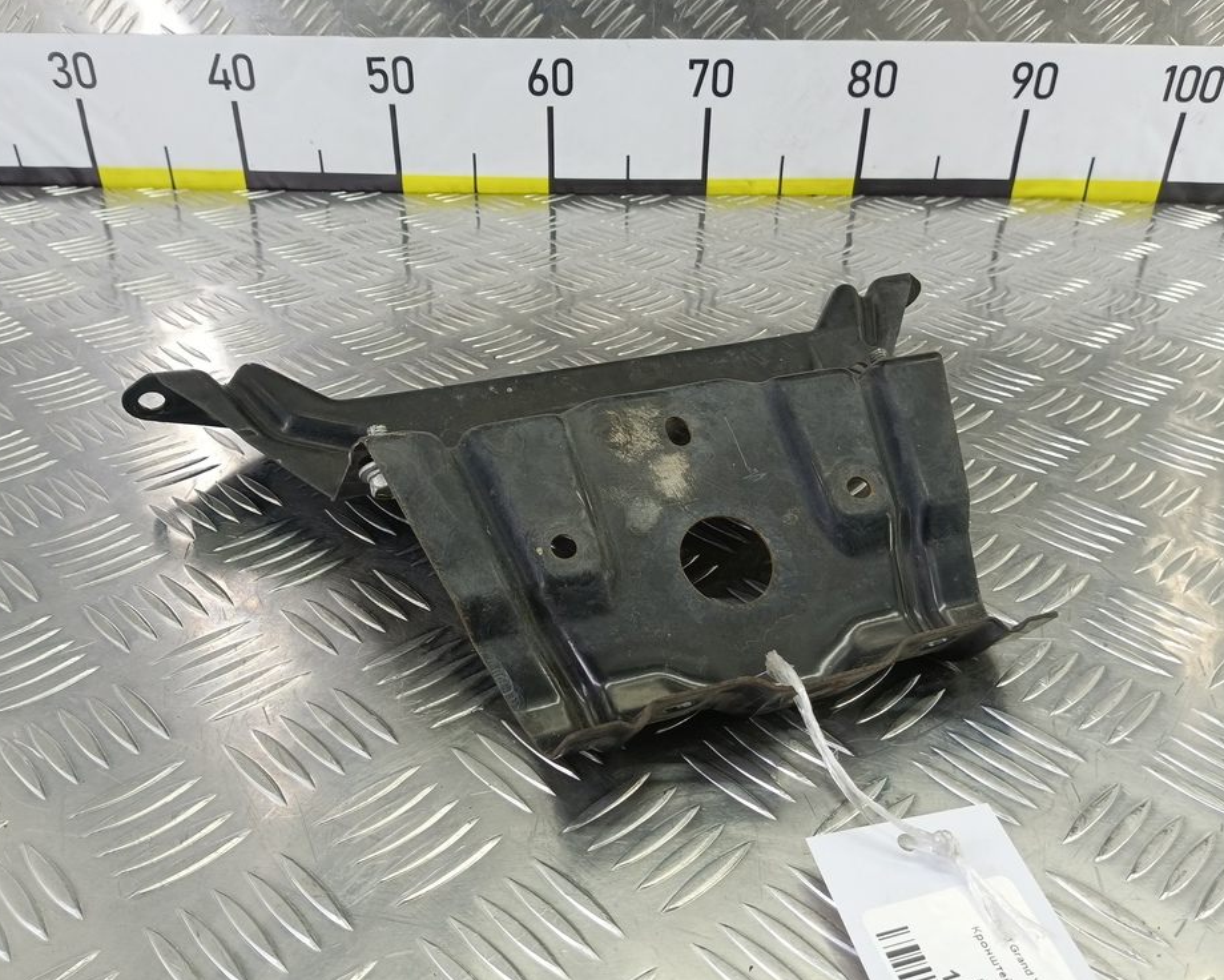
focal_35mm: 25
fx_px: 906
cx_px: 599
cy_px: 474
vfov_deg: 56.8
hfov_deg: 68.1
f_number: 1.6
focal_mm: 4.11
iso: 150
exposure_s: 1/50
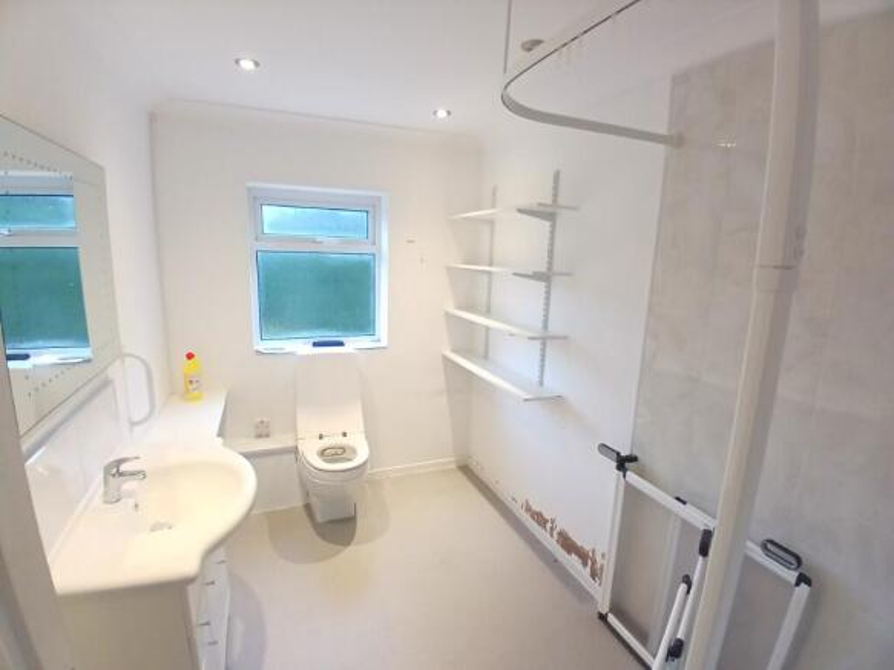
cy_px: 335
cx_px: 447
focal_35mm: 17
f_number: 2.2
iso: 250
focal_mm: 1.4
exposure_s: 1/33.3
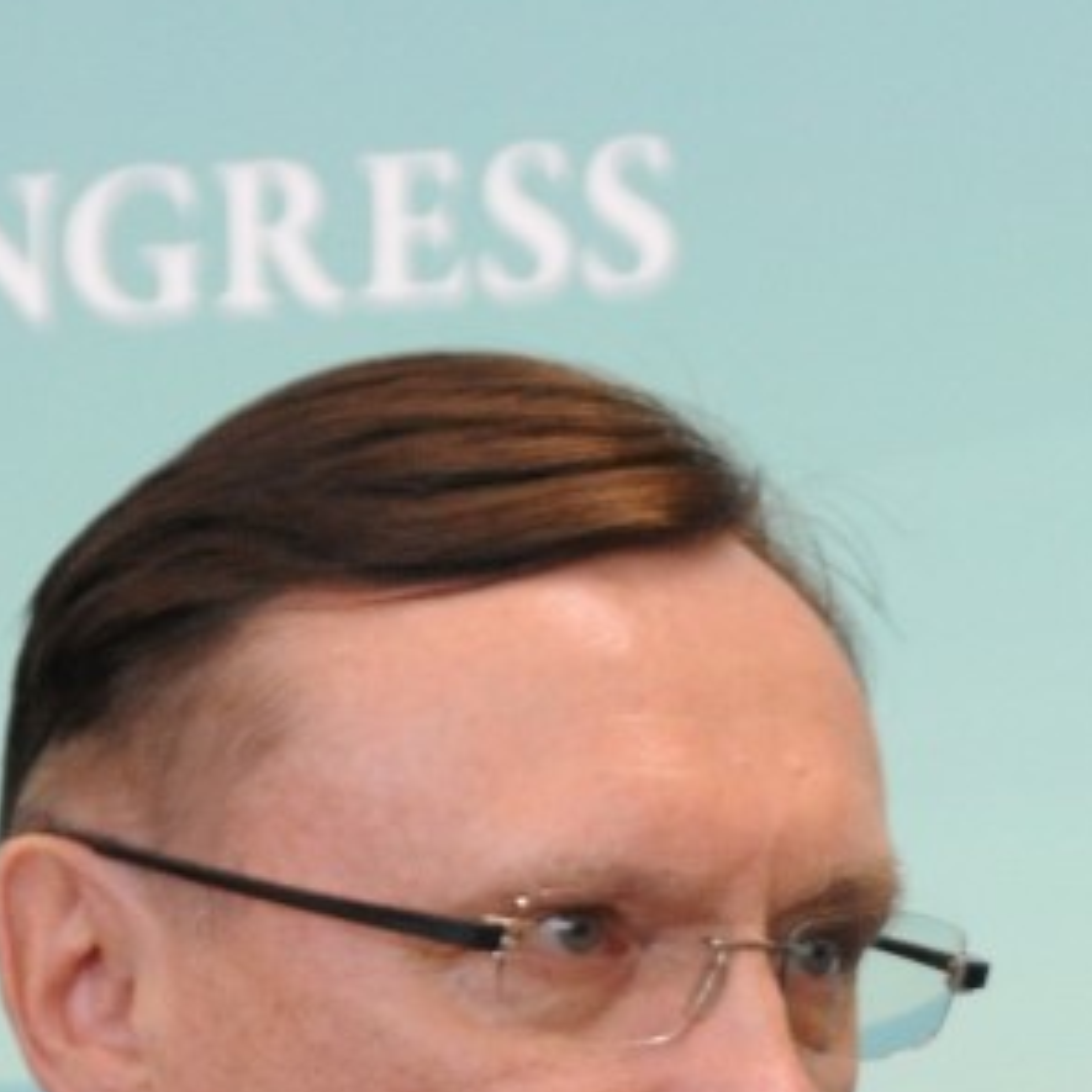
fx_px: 10350
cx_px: 1334
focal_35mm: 290
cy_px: 1433
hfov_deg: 6.0
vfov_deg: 6.0
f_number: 4
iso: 2500
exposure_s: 1/80
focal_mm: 62
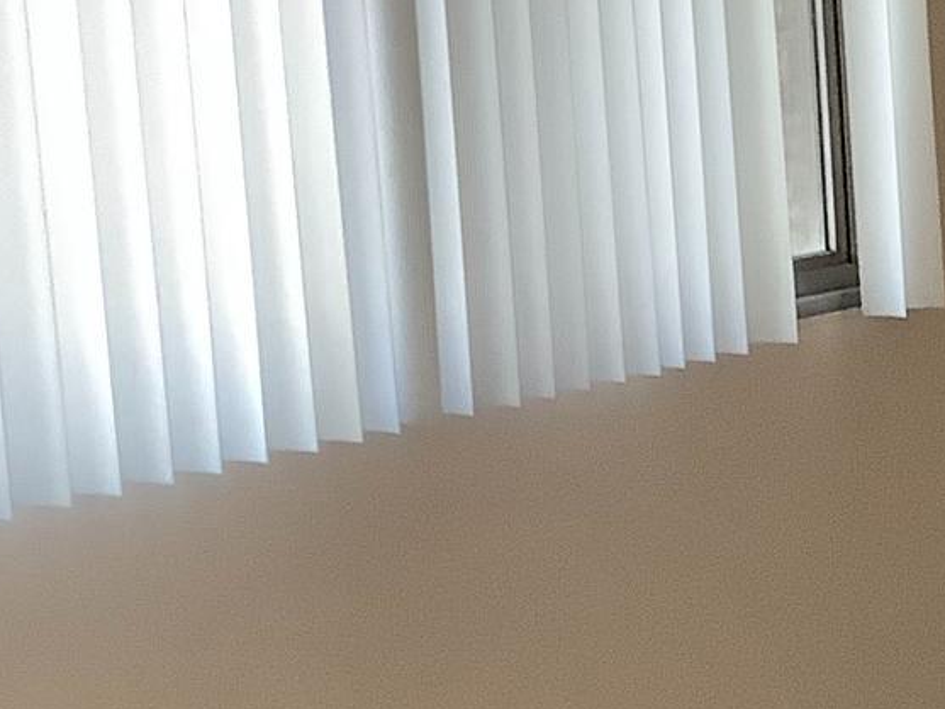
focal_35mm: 114
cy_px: 446
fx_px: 3113
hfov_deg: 15.8
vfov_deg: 13.0
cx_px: 1439
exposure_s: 1/40
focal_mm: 3.3
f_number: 2.4
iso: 250
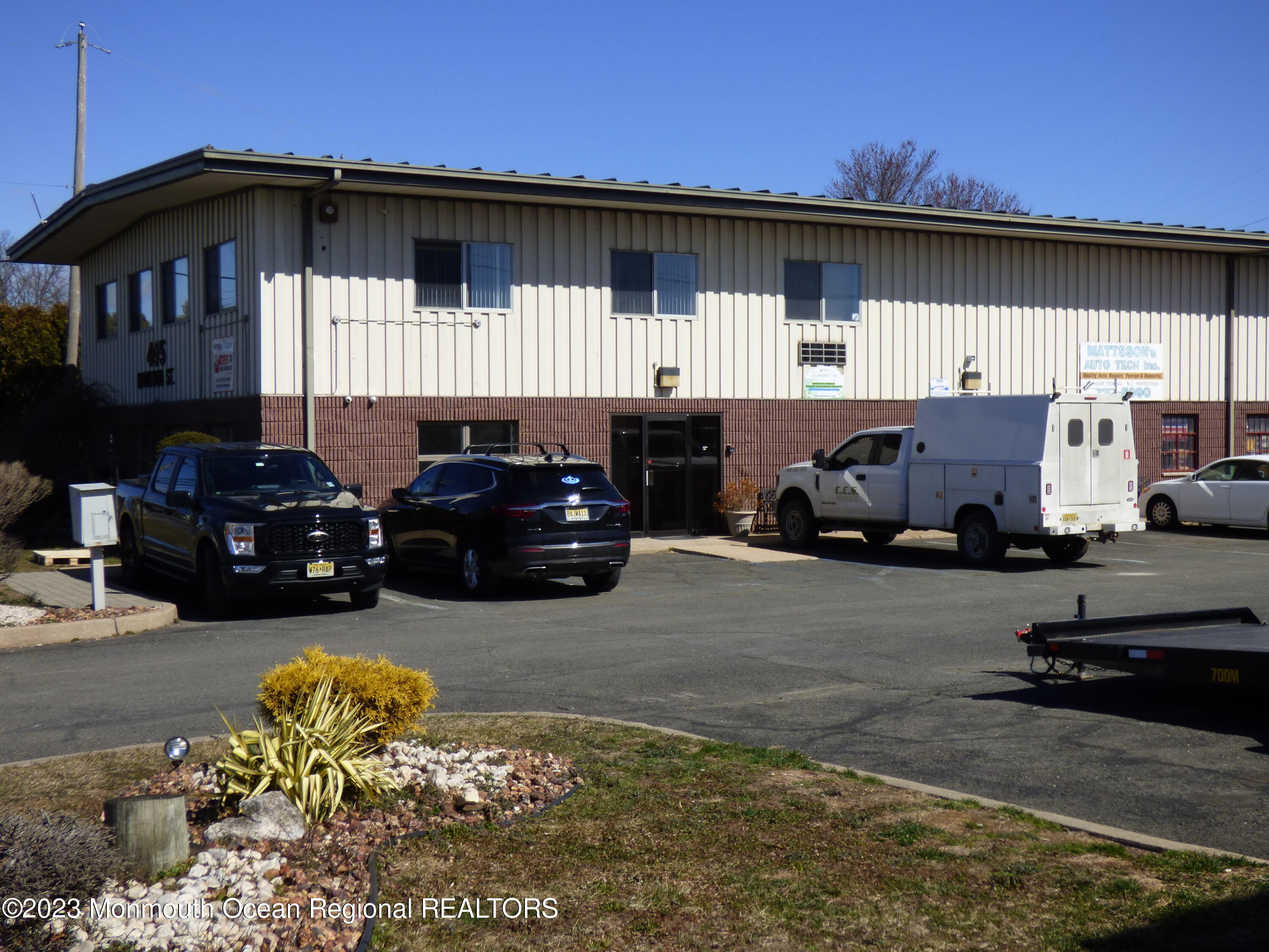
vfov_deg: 32.2
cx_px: 634
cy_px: 476
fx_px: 1650
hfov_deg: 42.1
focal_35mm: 45
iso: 100
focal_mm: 7.79
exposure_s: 1/1300
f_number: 3.7
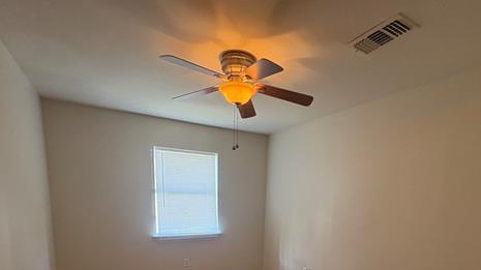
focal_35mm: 21
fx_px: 268
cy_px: 233
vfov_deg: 48.9
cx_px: 265
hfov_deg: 83.6
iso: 200
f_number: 2.2
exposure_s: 1/60
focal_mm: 2.22
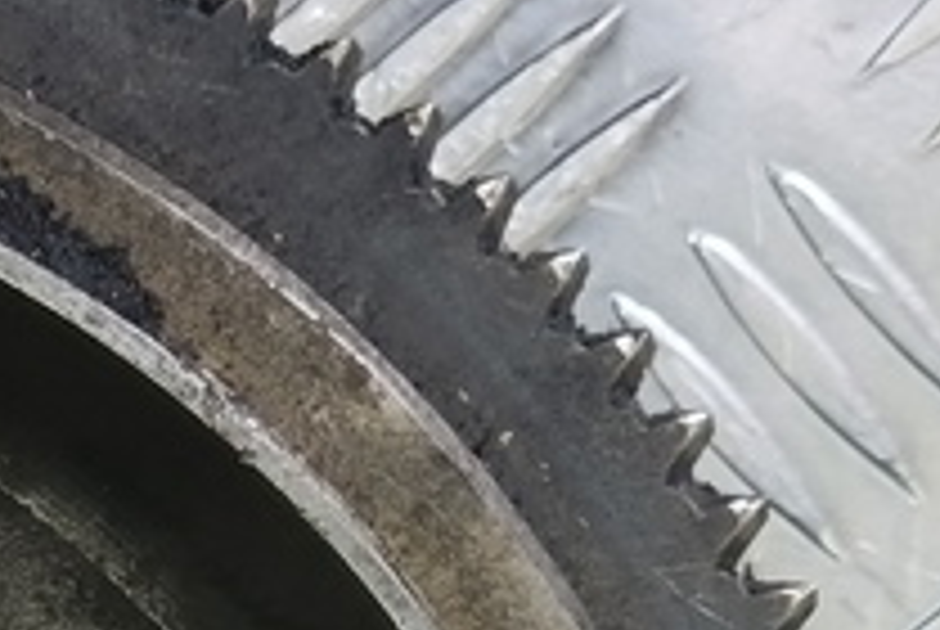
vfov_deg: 10.6
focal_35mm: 117
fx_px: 3059
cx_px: -693
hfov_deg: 15.3
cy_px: 1314
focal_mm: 4.11
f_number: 1.6
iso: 200
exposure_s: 1/50
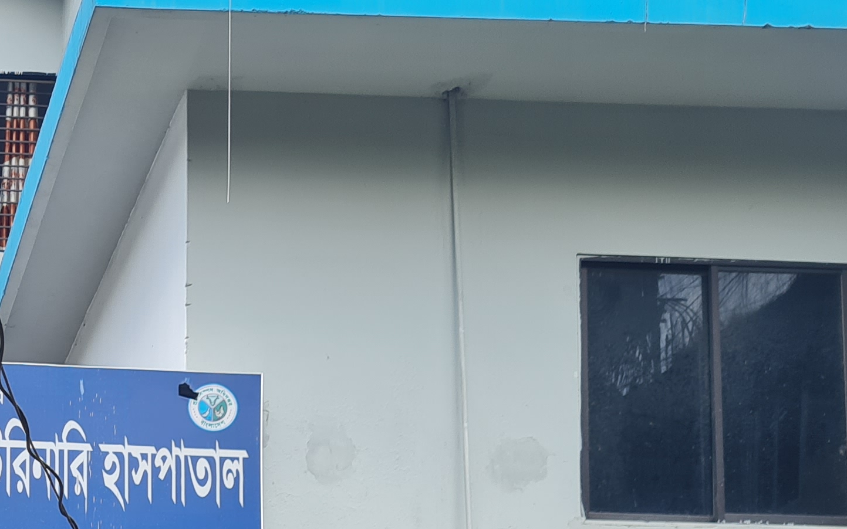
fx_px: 1777
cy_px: 883
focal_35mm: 77
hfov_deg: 23.9
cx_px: -217
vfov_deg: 15.2
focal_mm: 5.4
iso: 50
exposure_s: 1/502
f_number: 1.8
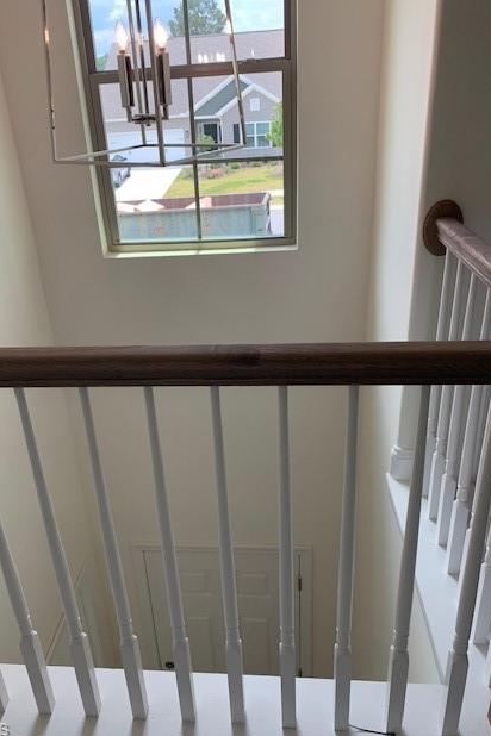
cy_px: 360
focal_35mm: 28
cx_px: 209
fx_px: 573
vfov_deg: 65.5
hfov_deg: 46.3
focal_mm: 4.25
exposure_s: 1/165
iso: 25
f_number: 1.8
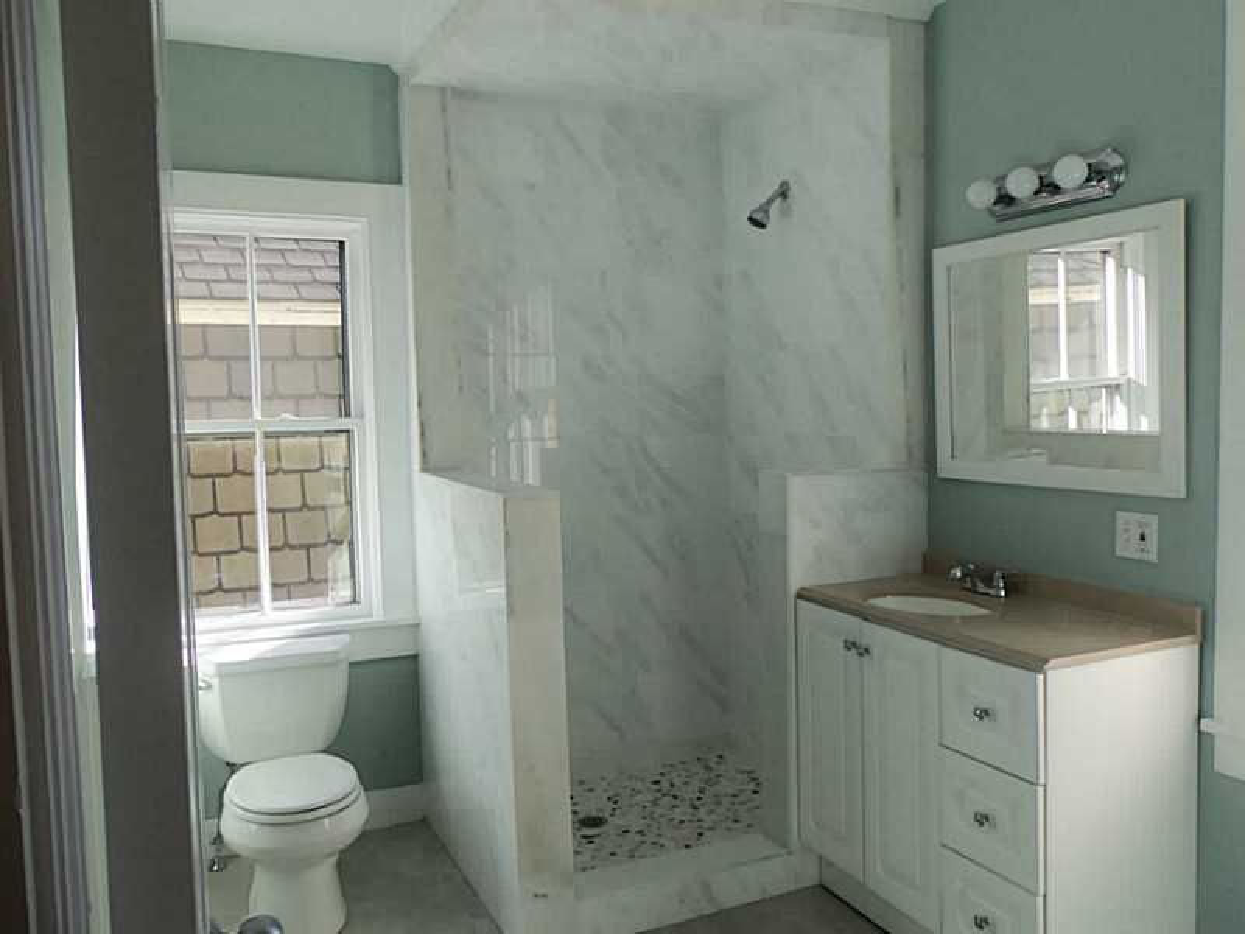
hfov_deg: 63.4
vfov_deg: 49.7
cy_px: 467
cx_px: 622
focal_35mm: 28
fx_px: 1007
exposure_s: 1/160
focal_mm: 5.1
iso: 64
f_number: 3.3
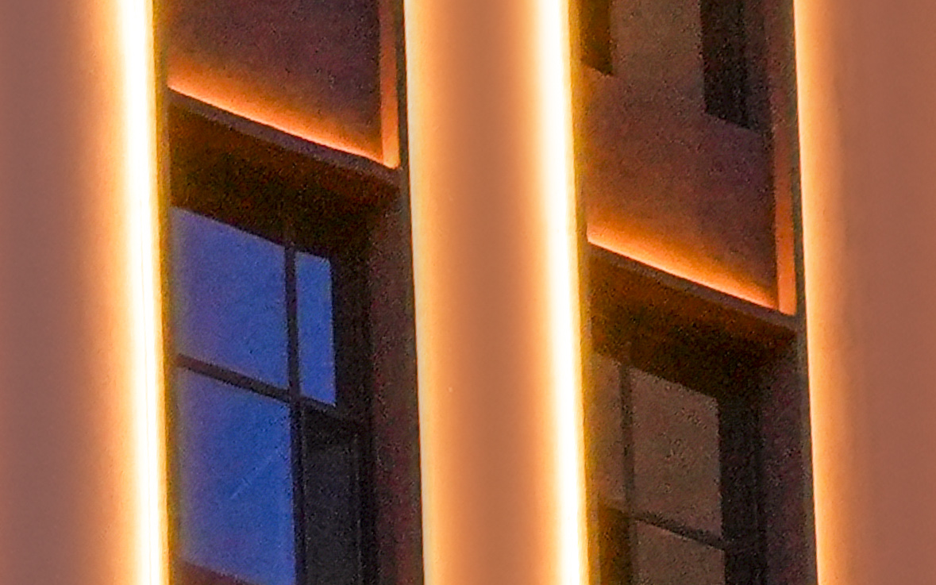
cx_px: -572
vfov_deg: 9.6
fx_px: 2628
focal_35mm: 103
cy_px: 1803
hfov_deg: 17.6
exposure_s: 1/50
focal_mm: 17
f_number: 8
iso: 1250
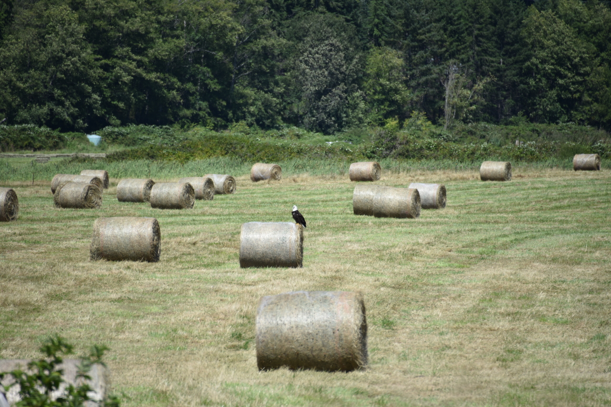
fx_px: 5092
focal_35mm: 300
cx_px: 306
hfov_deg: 6.9
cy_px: 204
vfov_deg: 4.6
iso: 125
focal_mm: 300
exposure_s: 1/640
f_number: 5.6
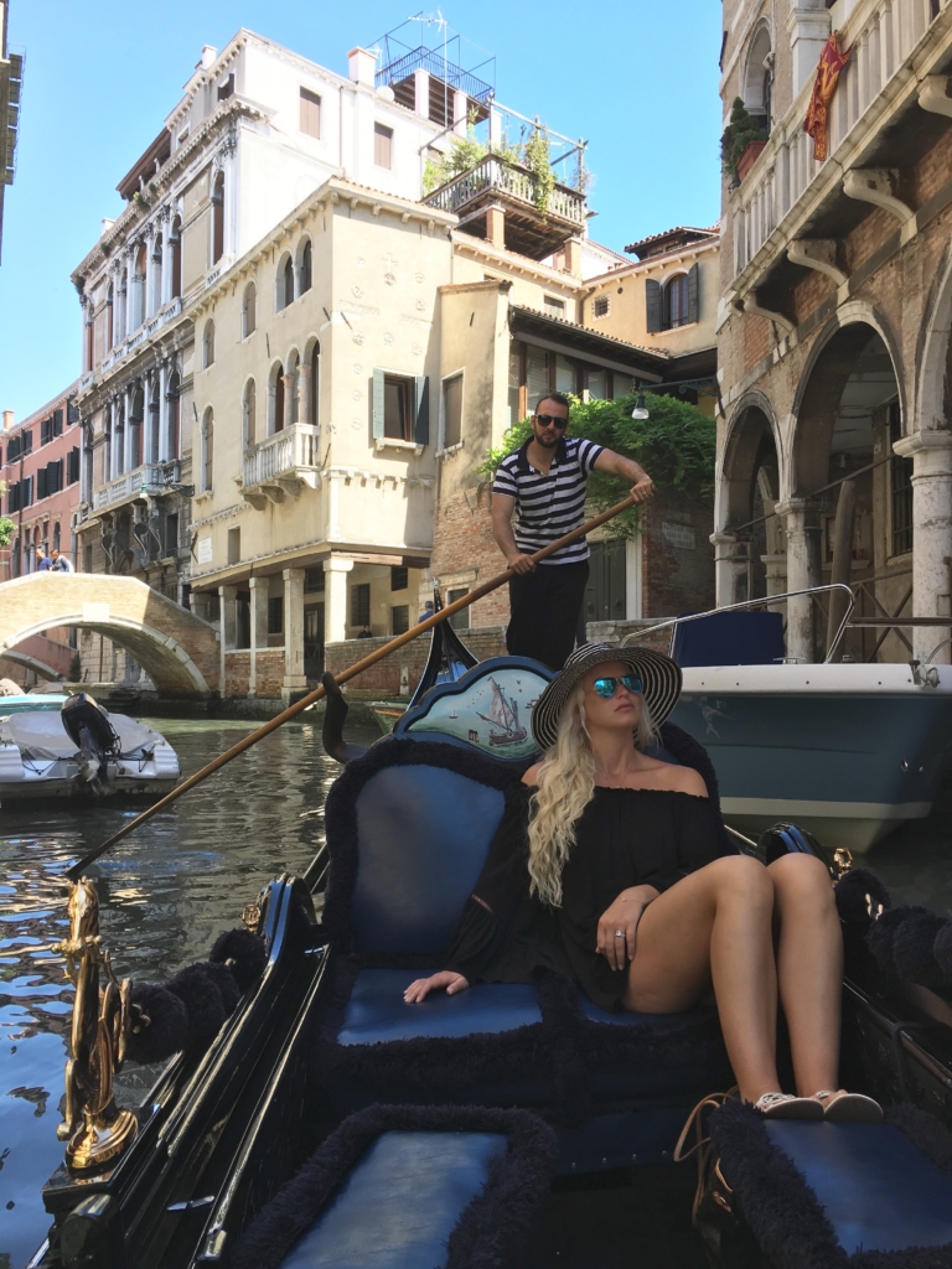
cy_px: 634
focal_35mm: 29
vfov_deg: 61.7
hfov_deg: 48.2
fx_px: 1063
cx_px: 476
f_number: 2.2
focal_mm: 4.15
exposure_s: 1/496
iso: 25
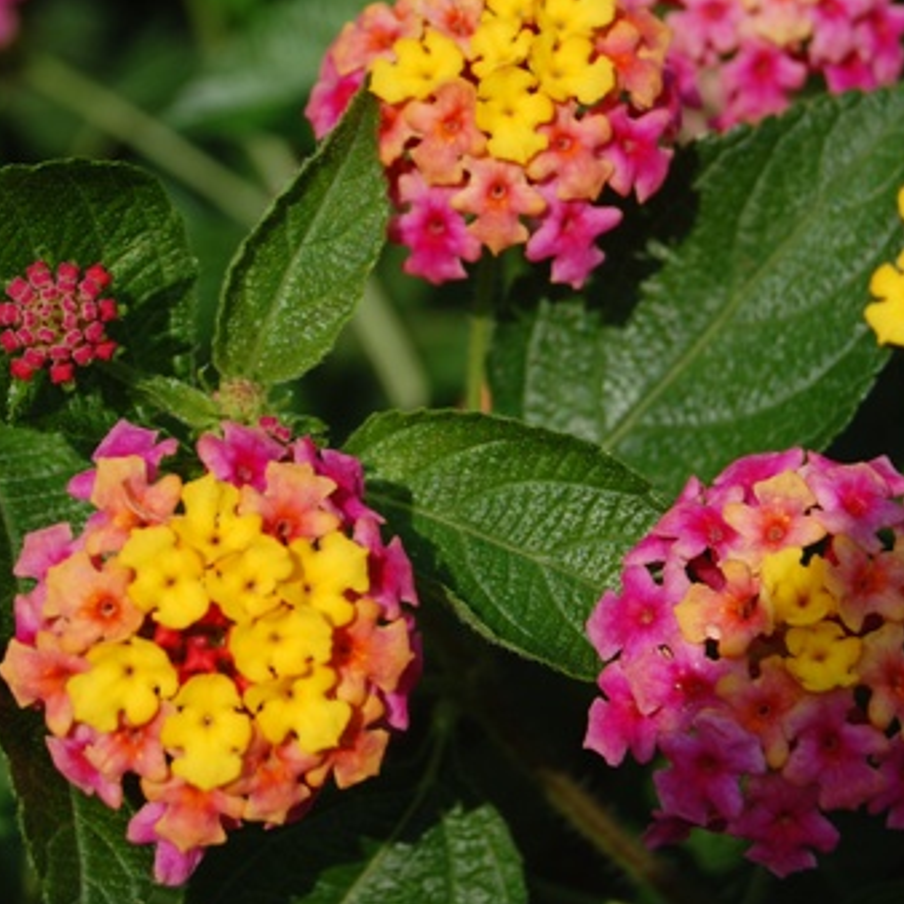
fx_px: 3924
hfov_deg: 13.1
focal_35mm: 133
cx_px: 489
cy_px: 278
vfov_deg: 13.1
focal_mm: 55
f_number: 8
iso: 200
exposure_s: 1/640
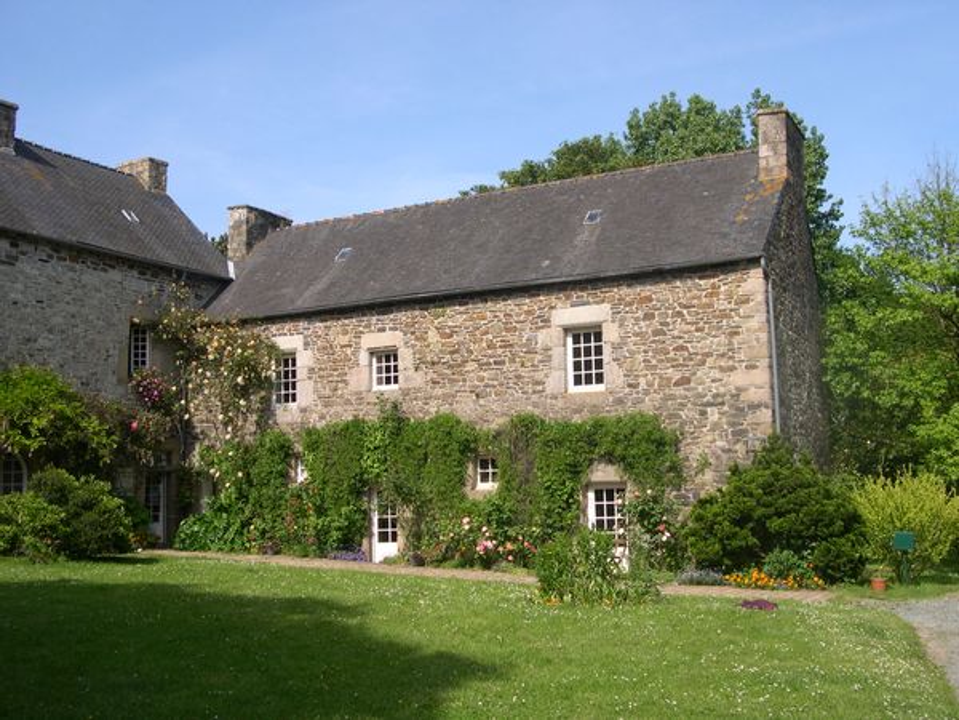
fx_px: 1053
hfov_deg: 49.0
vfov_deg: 37.7
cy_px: 360
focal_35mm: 38
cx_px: 480
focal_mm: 8
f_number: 7.6
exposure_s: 1/130
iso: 100
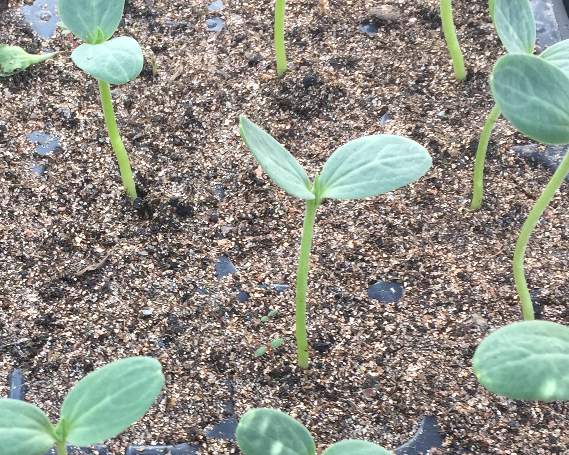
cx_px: 135
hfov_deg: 28.7
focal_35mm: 65
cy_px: 368
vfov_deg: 23.1
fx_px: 1095
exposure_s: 1/50
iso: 32
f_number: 2.2
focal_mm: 4.15
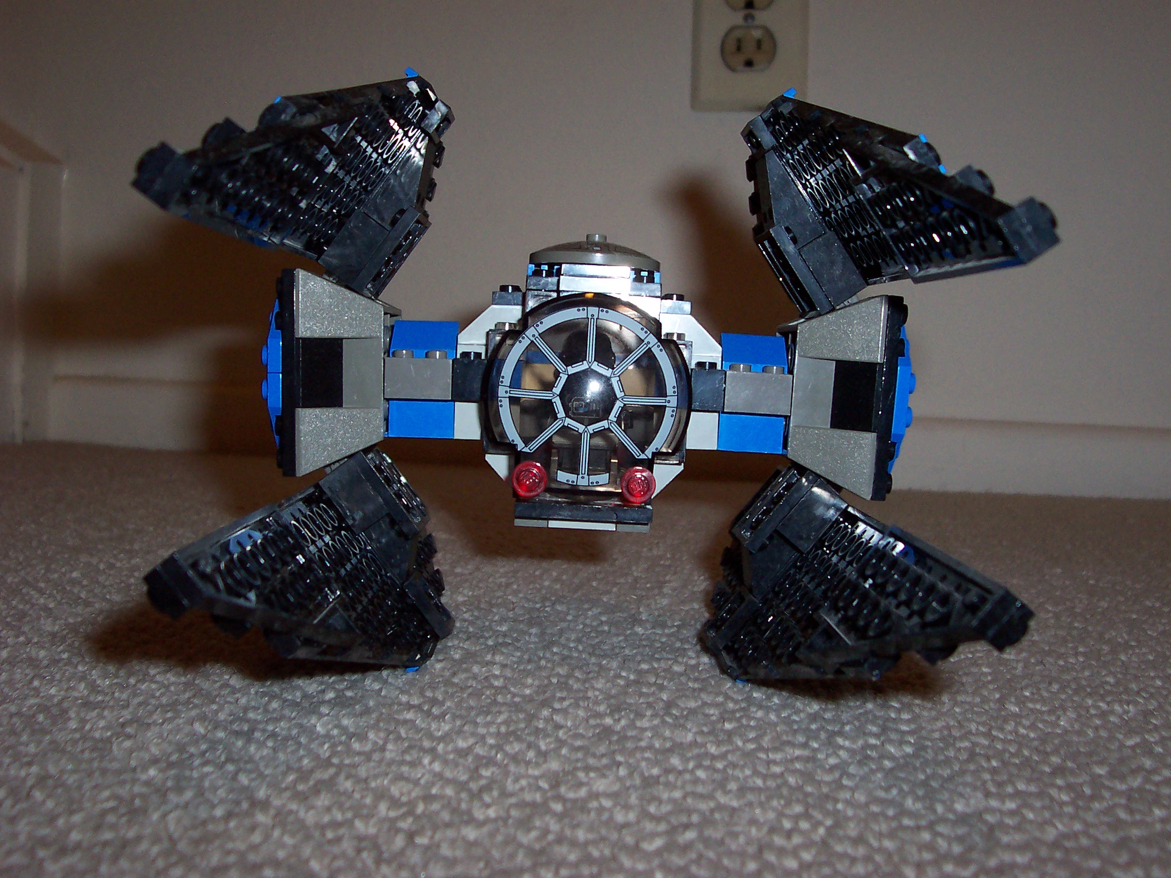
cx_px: 586
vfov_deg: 38.7
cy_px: 439
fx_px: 1252
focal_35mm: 37
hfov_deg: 50.1
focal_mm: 5.6
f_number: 2.8
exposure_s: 1/60
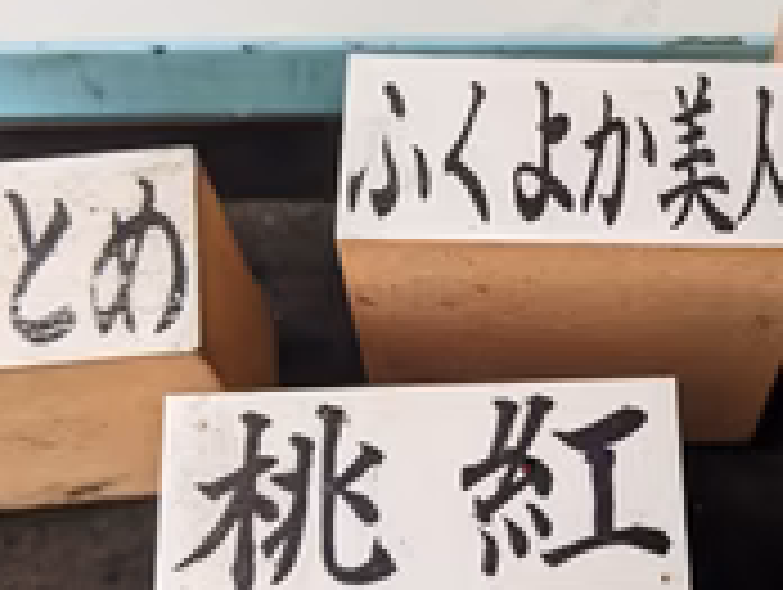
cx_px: 612
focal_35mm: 62
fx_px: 1404
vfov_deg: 23.7
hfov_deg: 30.5
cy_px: 338
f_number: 1.8
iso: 82
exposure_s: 1/120
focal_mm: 4.44
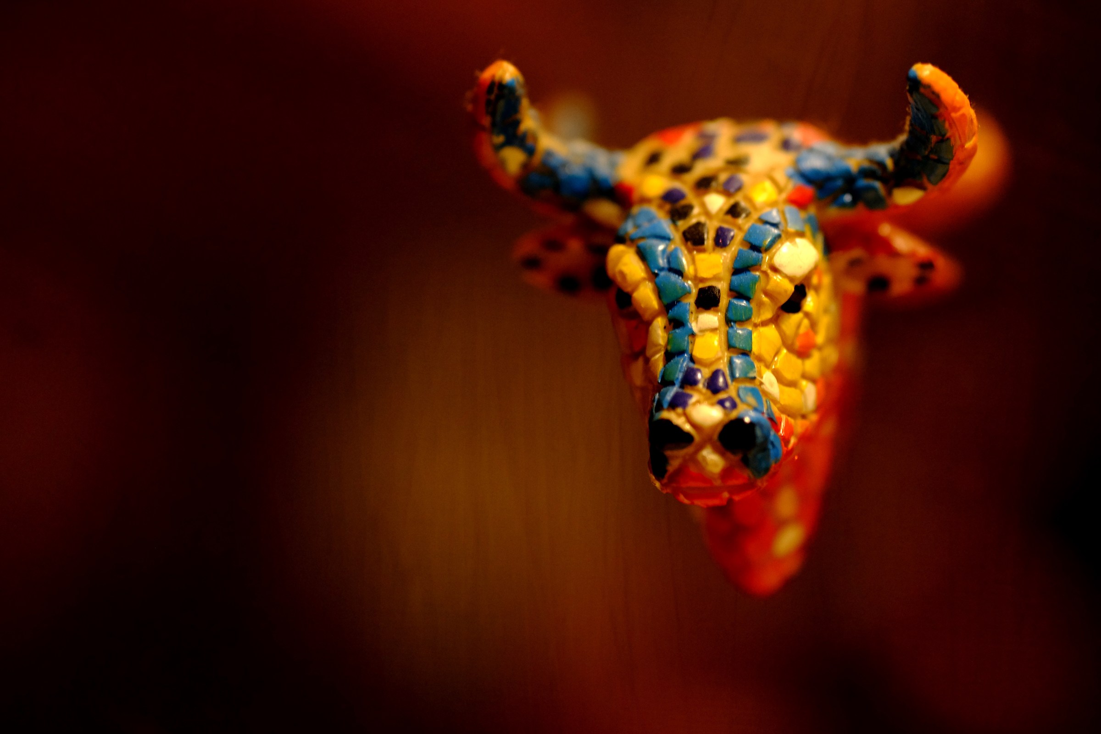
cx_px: 550
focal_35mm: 135
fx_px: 4128
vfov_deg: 10.2
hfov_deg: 15.2
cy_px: 367
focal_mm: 90
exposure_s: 1/38
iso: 1600
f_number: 2
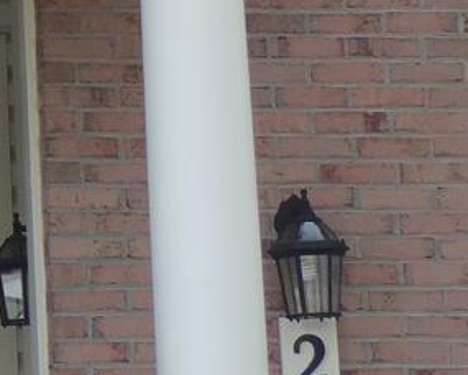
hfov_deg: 6.4
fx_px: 3892
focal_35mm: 281
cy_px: -275
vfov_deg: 5.4
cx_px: -839
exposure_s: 1/250
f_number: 3.3
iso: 80
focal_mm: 7.1
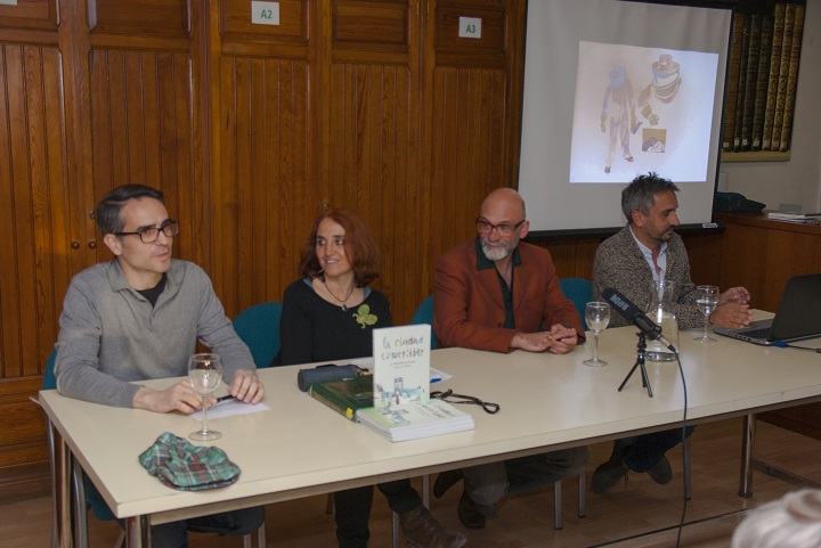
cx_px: 410
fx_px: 958
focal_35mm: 42
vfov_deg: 31.9
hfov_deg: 46.4
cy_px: 274
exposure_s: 1/180
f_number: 4
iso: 400
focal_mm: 28
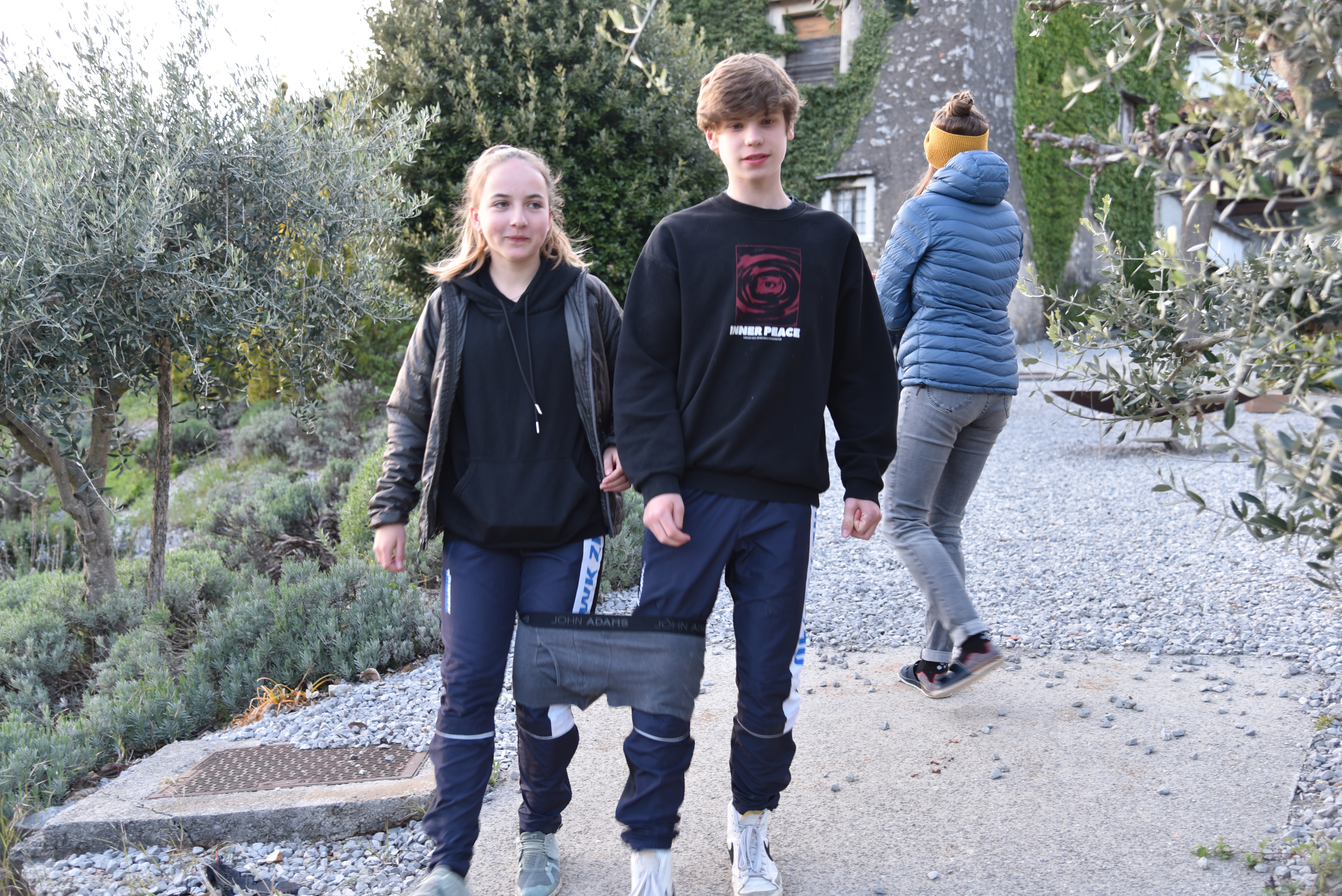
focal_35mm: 44
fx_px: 1641
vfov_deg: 30.5
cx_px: 671
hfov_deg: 44.5
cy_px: 448
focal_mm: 44
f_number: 4
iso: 400
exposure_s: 1/60
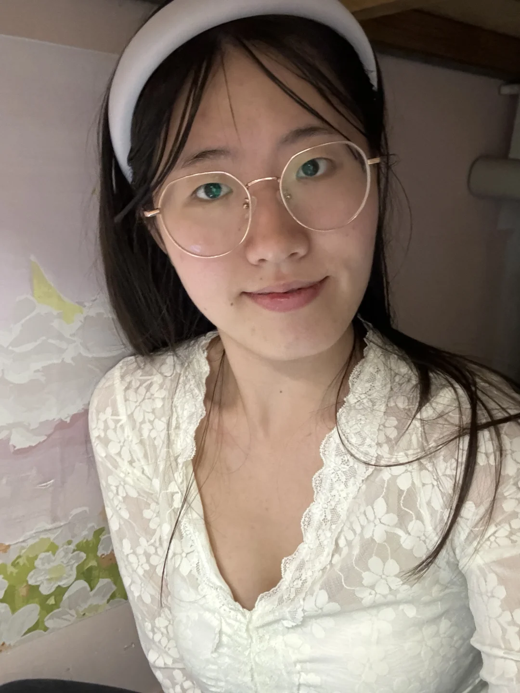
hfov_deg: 46.8
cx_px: 260
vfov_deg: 60.0
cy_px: 346
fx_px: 601
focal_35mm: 30
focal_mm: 2.69
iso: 1000
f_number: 1.9
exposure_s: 1/17
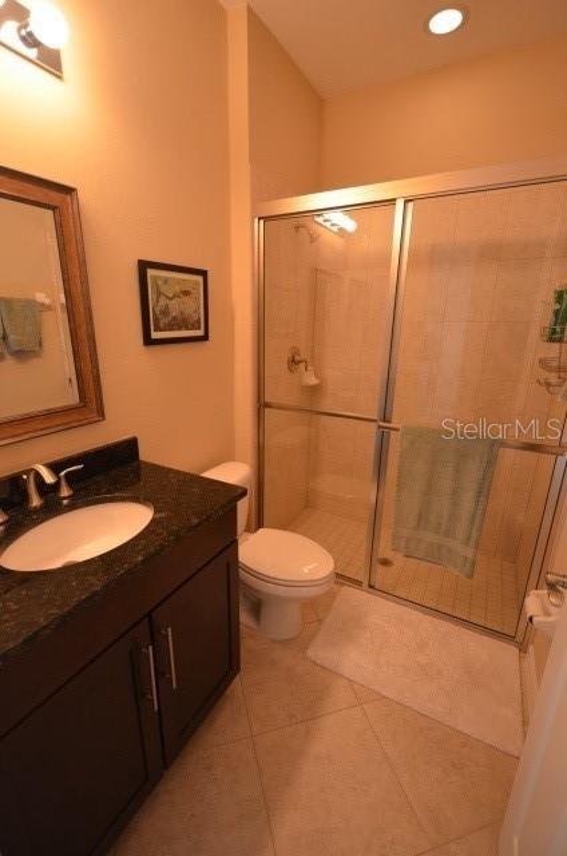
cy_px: 428
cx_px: 284
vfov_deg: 100.5
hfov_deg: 77.1
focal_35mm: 15
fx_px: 356
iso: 800
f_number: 3.5
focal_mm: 10
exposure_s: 1/30
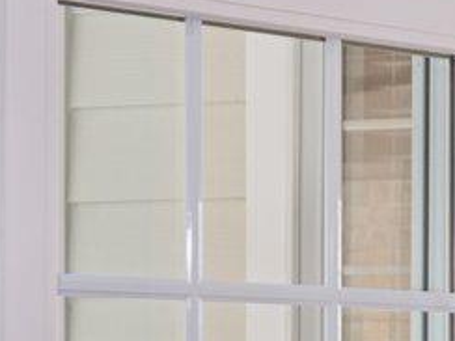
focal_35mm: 282
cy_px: 500
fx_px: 3707
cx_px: 1453
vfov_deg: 5.2
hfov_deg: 6.3
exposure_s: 1/13
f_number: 4
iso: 320
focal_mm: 35
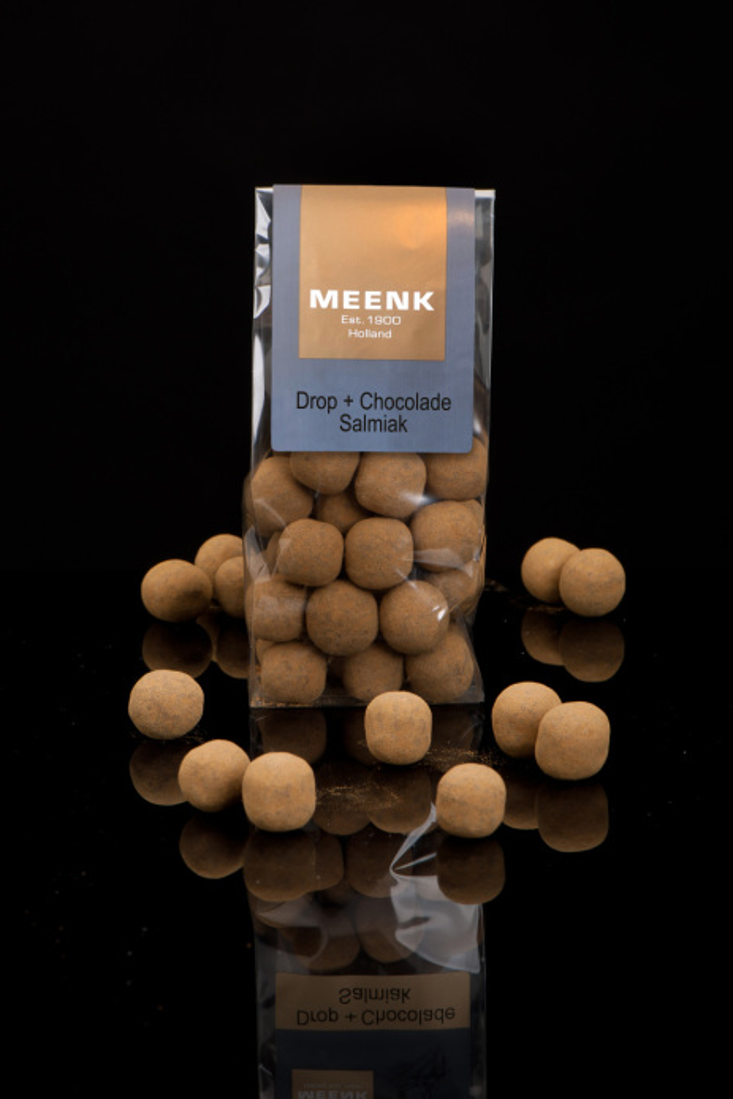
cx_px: 366
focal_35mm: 121
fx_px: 3693
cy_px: 561
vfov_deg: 16.9
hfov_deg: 11.3
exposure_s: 1/125
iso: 100
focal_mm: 105
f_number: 18
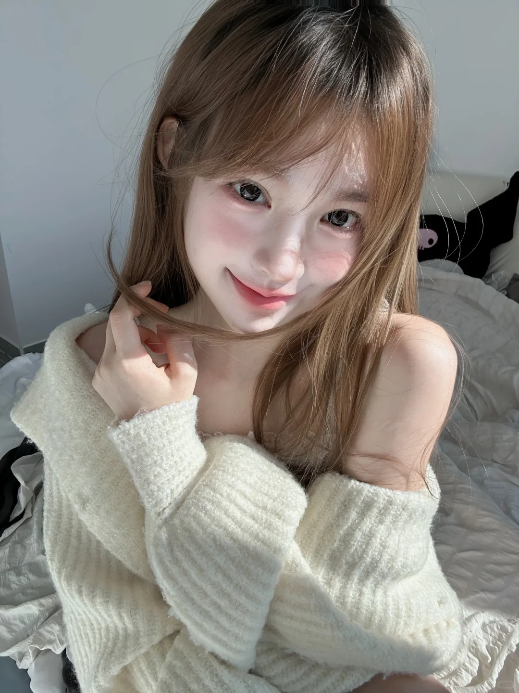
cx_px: 260
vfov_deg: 73.9
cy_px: 346
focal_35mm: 23
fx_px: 460
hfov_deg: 58.9
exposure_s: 1/525
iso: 25
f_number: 1.9
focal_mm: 2.69
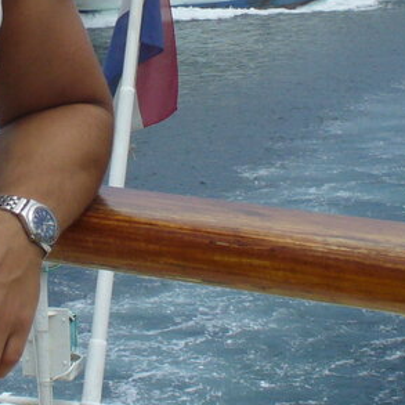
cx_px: 82
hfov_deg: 13.0
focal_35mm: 134
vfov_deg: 12.8
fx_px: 1774
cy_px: -12
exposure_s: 1/500
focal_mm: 6.1
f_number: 5.6
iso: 80
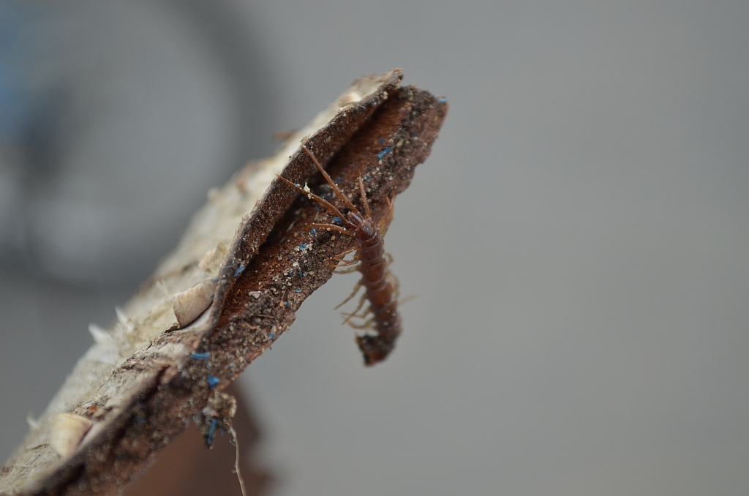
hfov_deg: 24.7
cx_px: 374
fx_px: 1713
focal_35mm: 82
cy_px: 248
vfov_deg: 16.5
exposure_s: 1/640
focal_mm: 55
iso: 400
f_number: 5.6
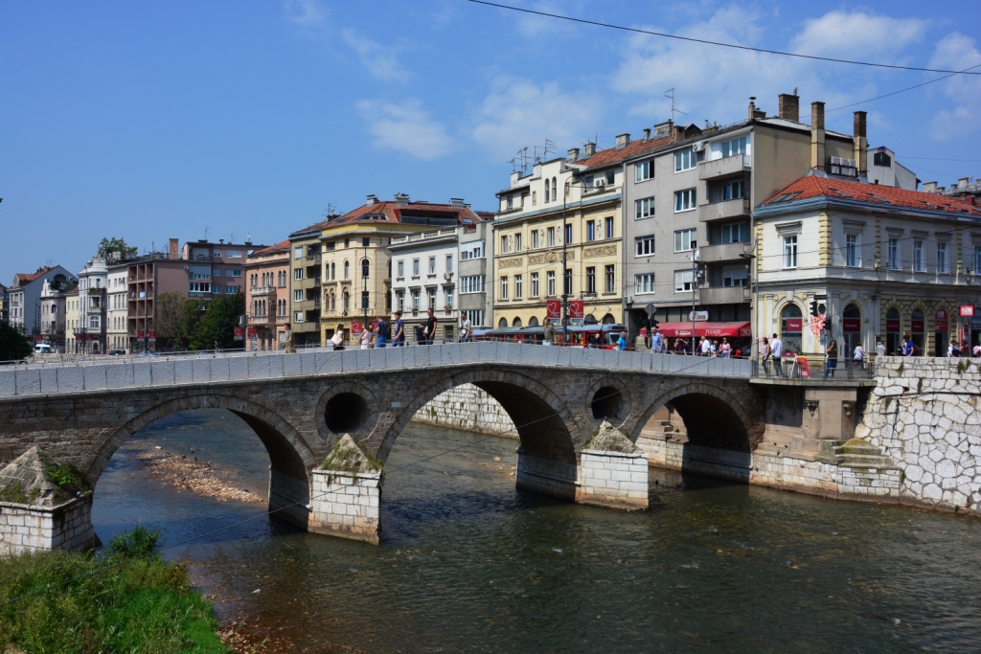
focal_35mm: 33
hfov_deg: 57.2
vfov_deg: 40.0
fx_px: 899
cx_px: 490
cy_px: 327
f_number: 7.1
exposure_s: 1/800
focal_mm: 22
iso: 200
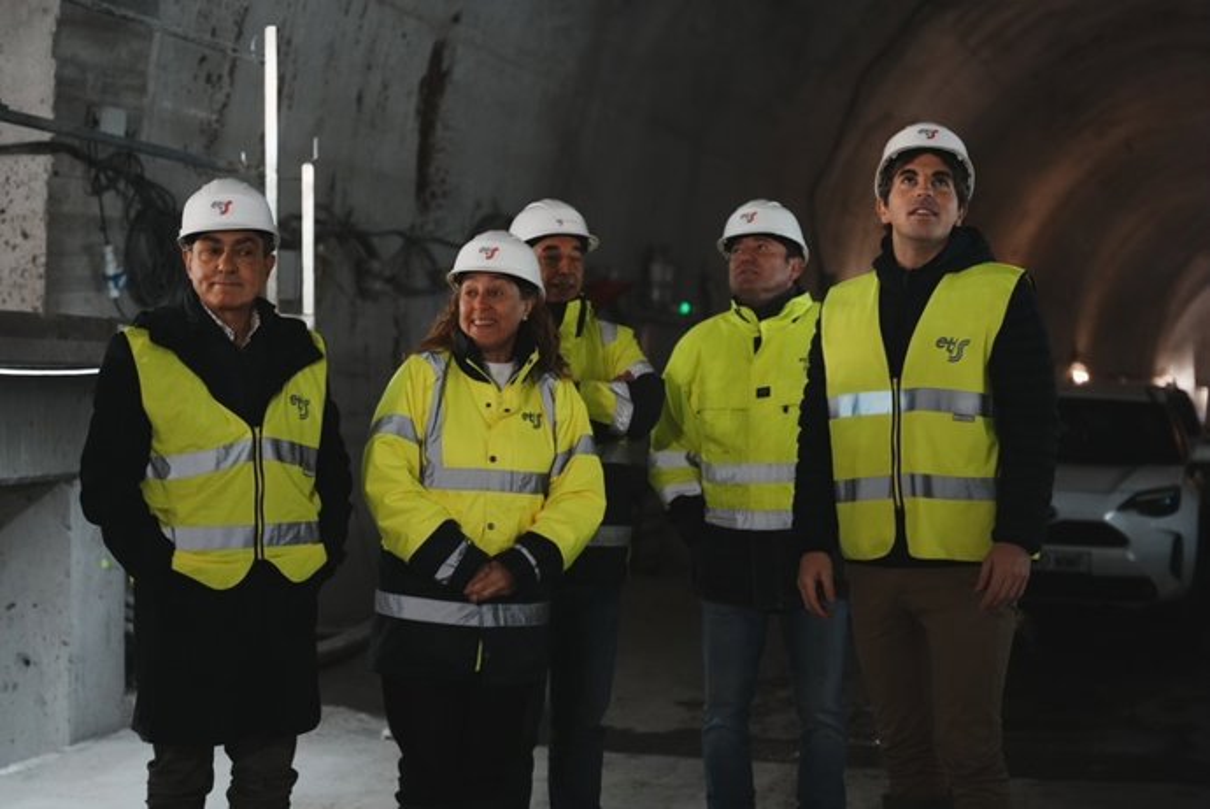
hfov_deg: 32.8
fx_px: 2058
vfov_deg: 22.2
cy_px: 404
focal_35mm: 61
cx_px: 605
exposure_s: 1/200
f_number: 2.8
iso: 4000
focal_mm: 61.2
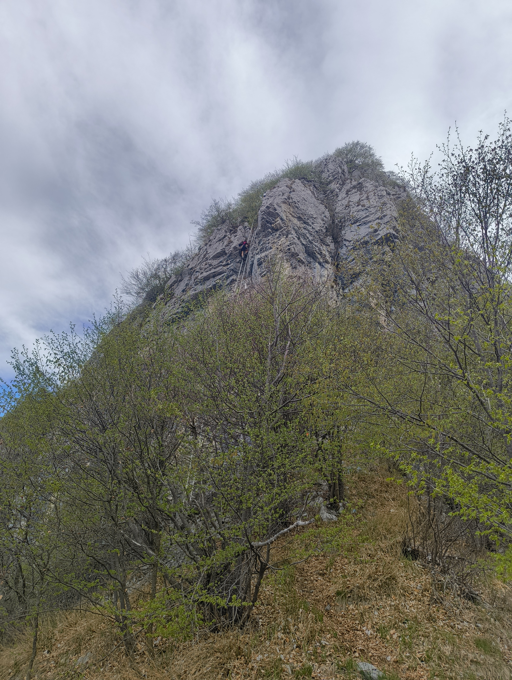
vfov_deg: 71.5
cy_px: 340
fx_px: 472
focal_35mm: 24
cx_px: 256
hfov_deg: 56.9
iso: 100
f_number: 1.87
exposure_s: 1/216
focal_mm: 5.56
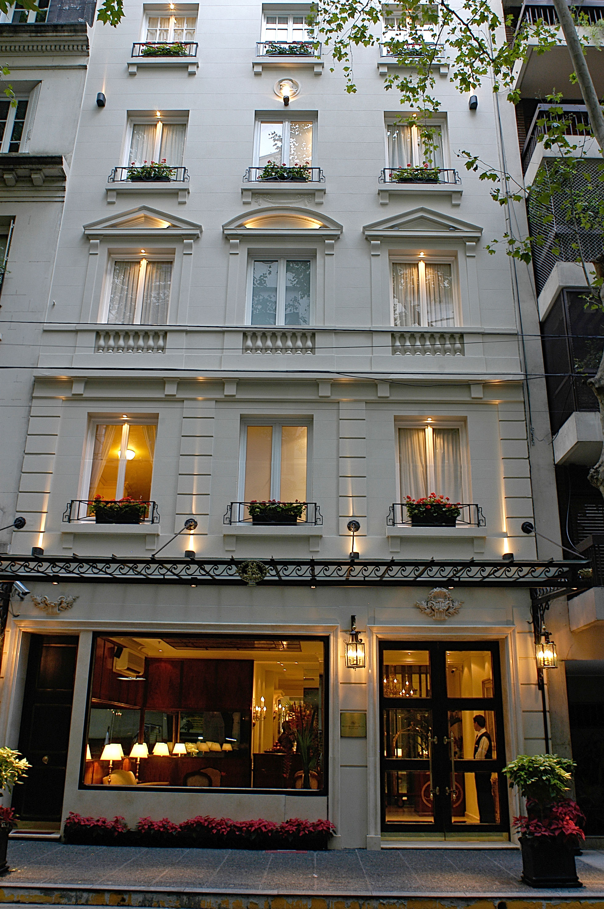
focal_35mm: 30
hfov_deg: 43.5
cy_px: 454
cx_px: 302
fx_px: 756
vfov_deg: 62.0
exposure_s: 1/4
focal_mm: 20
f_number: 6.3
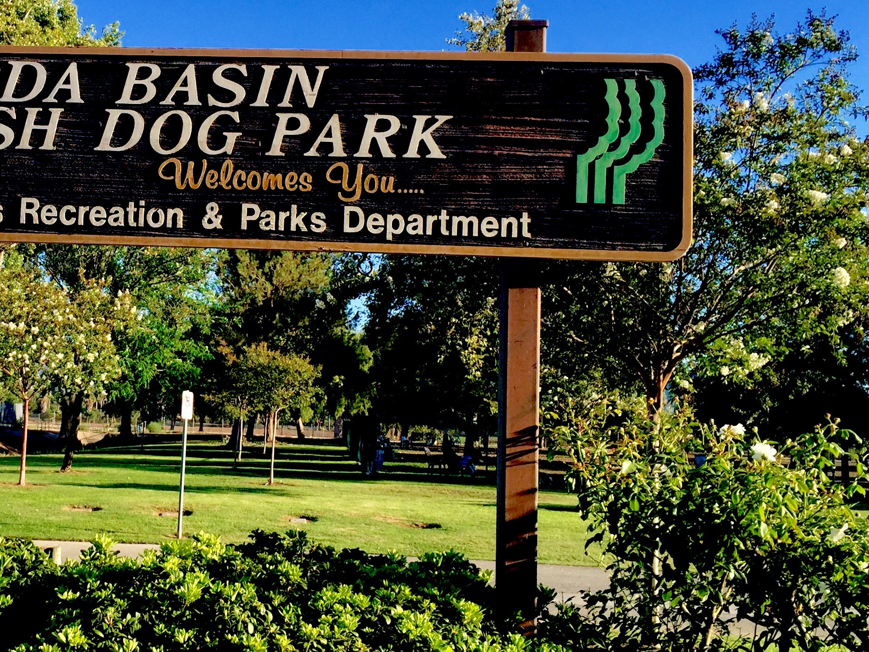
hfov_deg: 36.2
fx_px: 1280
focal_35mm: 51
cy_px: 322
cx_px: 170
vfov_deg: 28.6
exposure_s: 1/706
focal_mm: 4.15
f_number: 2.2
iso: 32
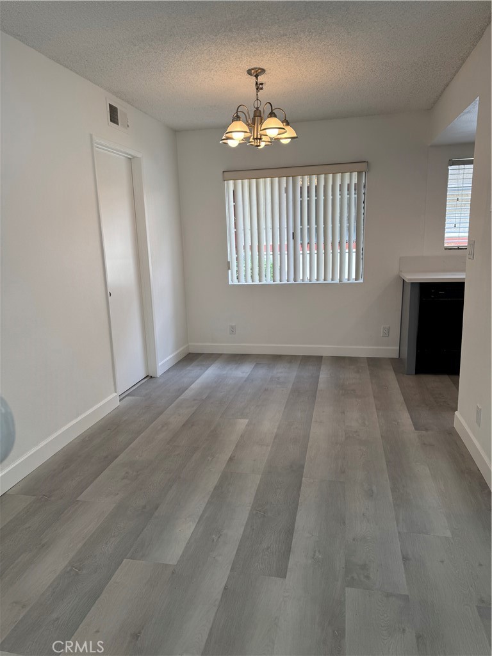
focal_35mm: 24
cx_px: 246
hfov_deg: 56.8
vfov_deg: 71.6
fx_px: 455
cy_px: 328
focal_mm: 6.76
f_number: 1.78
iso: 64
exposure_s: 1/131
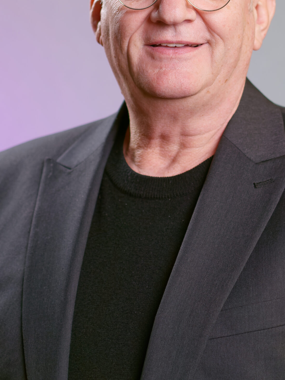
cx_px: 197
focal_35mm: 158
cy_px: 48
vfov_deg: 12.4
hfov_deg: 9.4
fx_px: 1734
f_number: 1.8
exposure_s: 1/125
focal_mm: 45
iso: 200
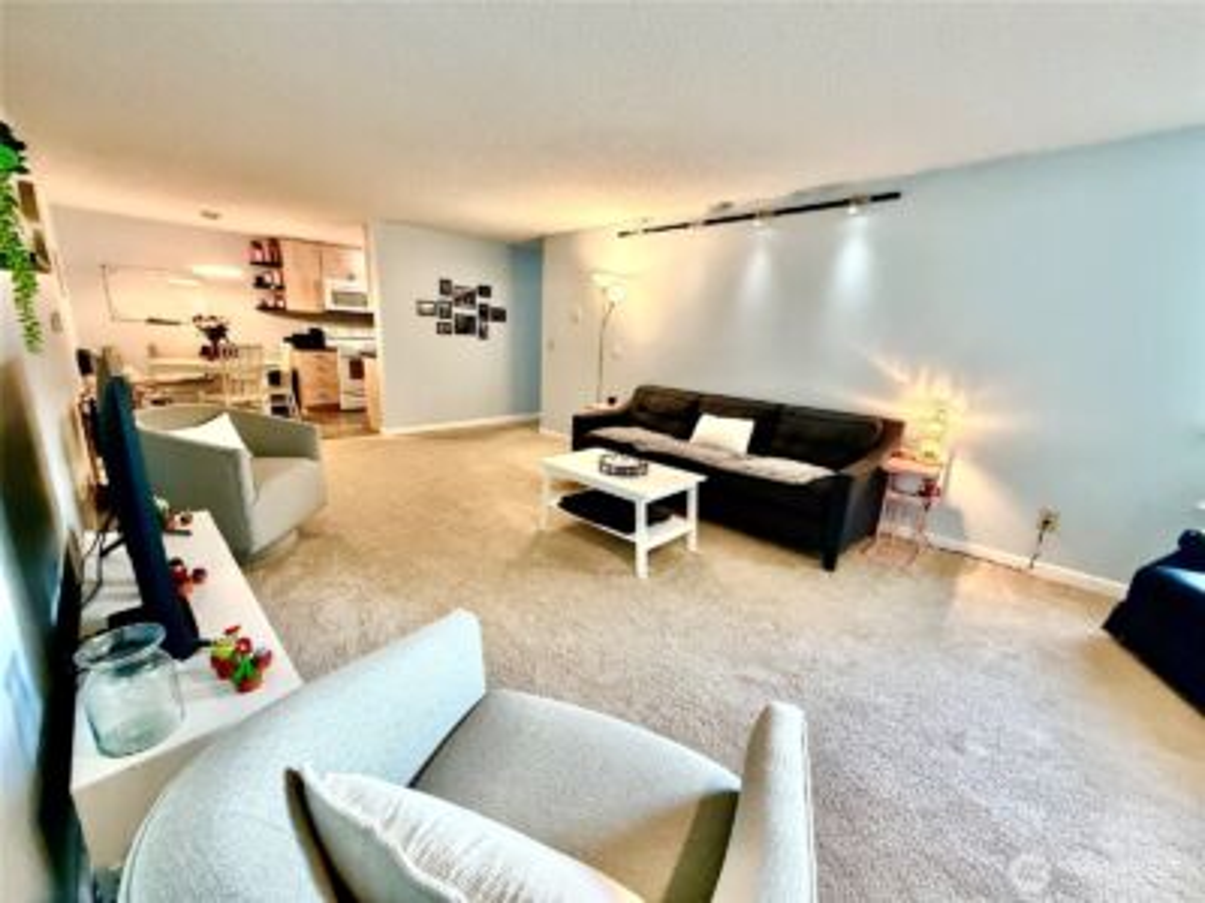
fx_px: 487
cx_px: 602
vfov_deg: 85.7
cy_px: 452
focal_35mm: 14
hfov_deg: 102.1
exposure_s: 1/120
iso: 640
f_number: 2.2
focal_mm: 2.22
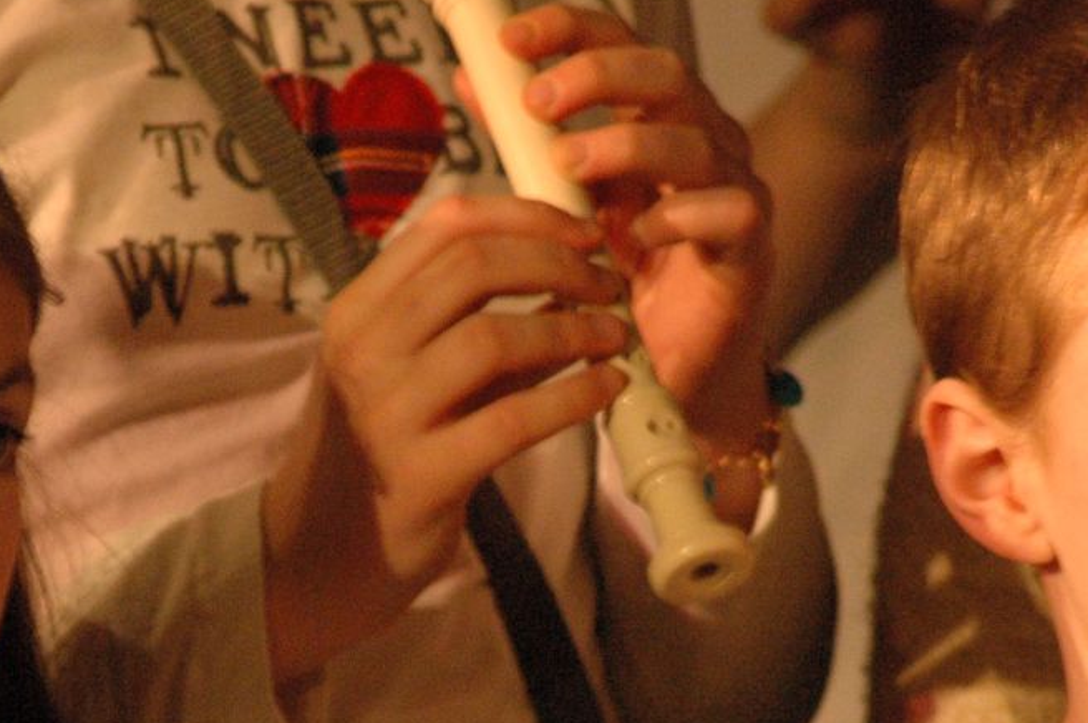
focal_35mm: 619
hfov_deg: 3.3
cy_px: 791
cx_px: 517
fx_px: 18689
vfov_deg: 2.2
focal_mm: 180
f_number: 4.8
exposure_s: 1/15
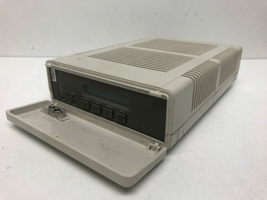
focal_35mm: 28
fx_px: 216
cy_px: 100
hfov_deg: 63.4
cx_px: 134
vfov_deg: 49.7
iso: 20
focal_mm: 3.99
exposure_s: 1/140
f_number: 1.8
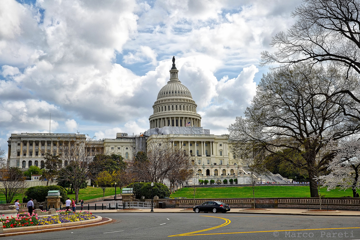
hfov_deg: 46.4
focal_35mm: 42
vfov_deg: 31.9
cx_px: 180
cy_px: 120
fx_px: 420
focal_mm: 28
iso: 100
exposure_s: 1/320
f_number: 9
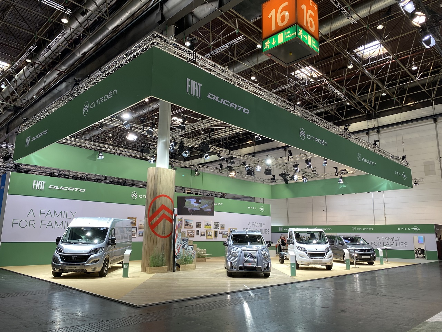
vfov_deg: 53.1
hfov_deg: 67.3
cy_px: 166
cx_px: 221
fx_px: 332
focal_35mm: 26
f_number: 1.8
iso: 80
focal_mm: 4.25
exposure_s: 1/100
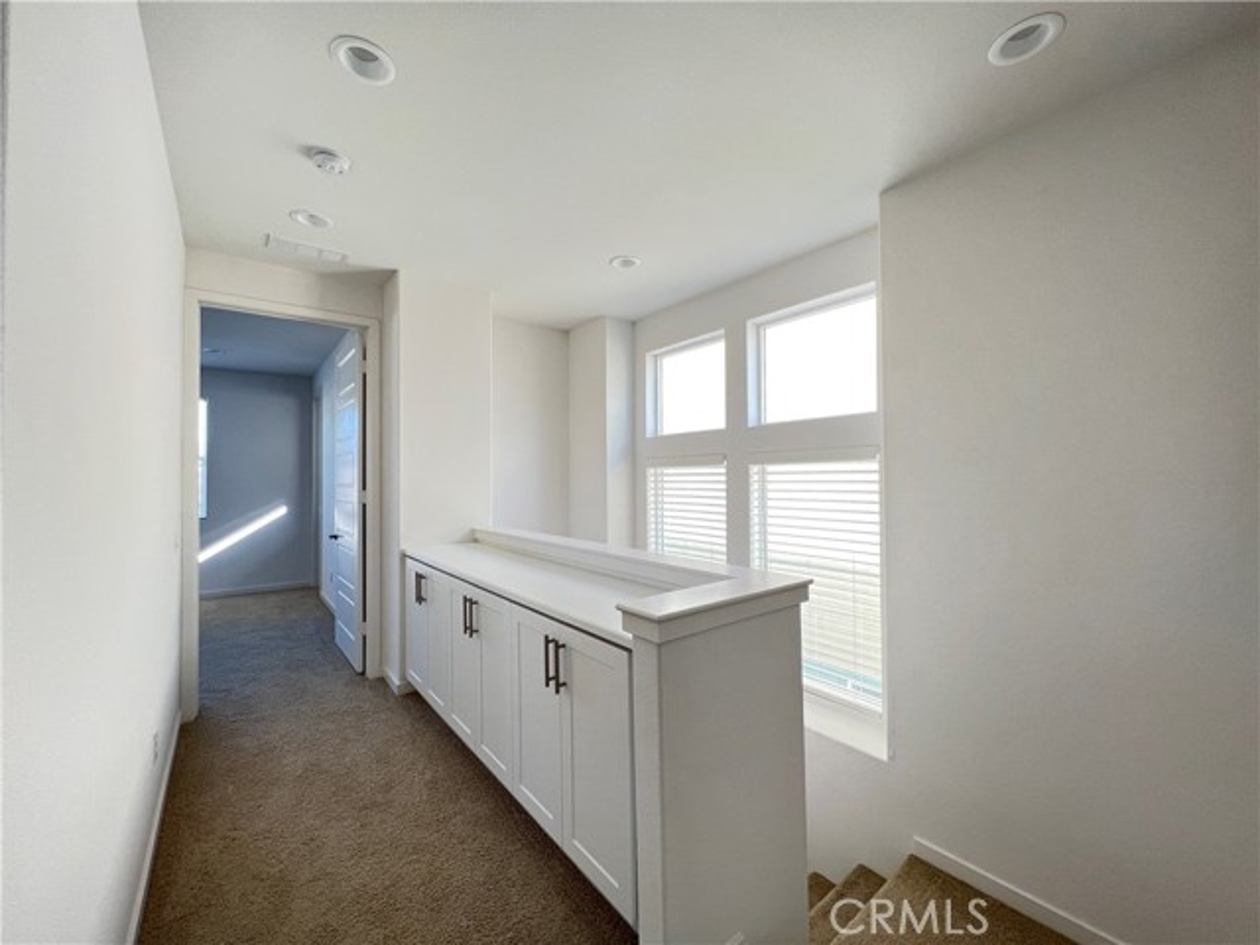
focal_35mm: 13
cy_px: 472
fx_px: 473
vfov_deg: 89.9
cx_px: 630
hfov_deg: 106.2
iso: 125
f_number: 1.8
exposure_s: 1/99
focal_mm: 1.57
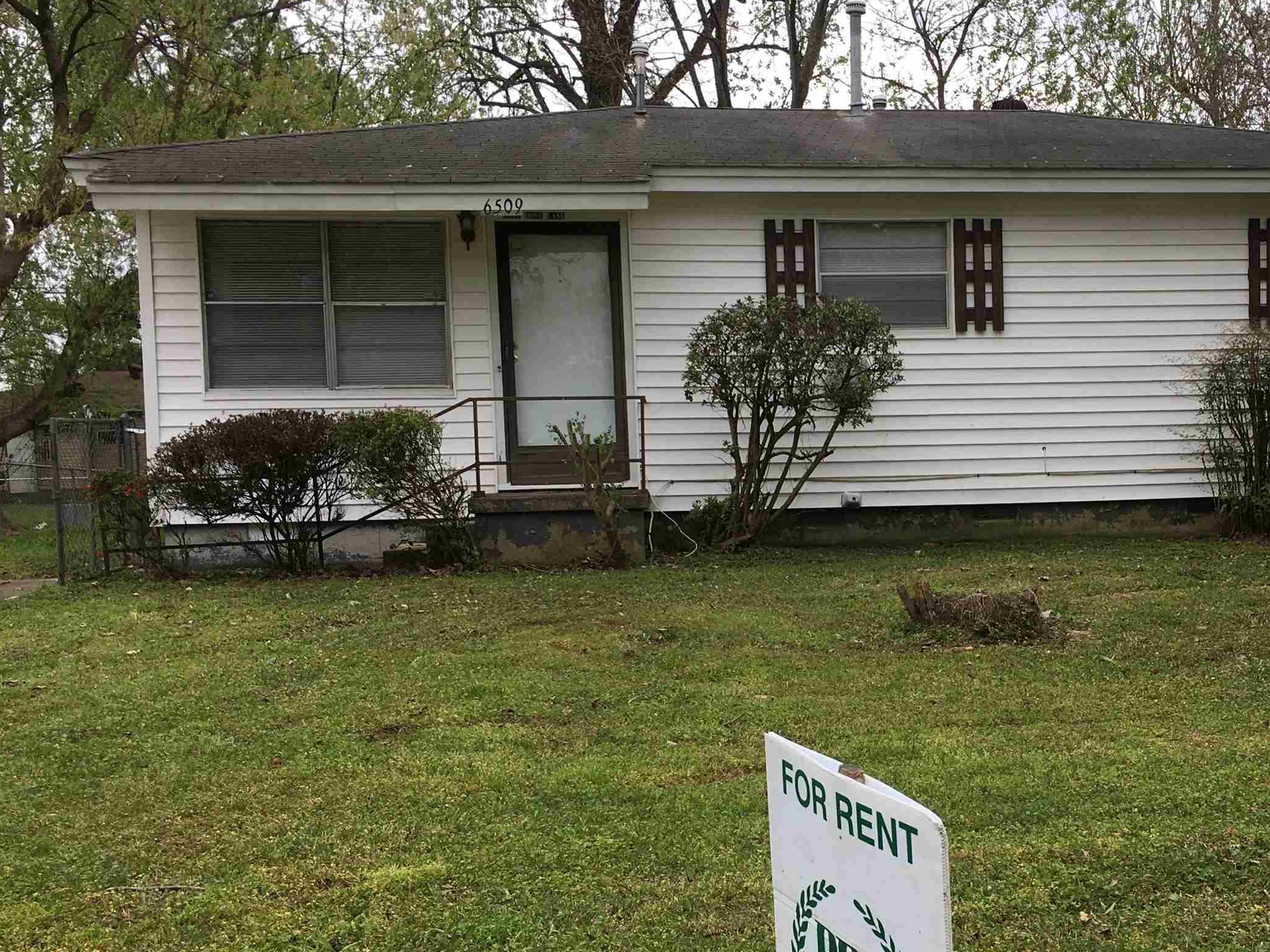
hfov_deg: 42.9
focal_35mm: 43
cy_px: 561
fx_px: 1578
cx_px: 895
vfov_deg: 33.5
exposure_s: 1/237
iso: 25
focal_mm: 4.15
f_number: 2.2
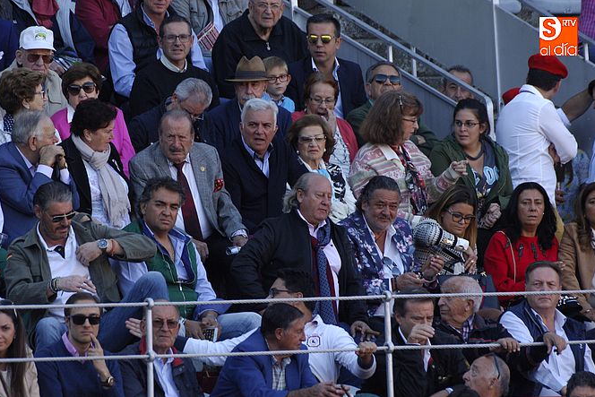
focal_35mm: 544
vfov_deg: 2.5
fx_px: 8992
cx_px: 297
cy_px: 198
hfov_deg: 3.8
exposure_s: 1/250
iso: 640
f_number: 6.3
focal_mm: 360
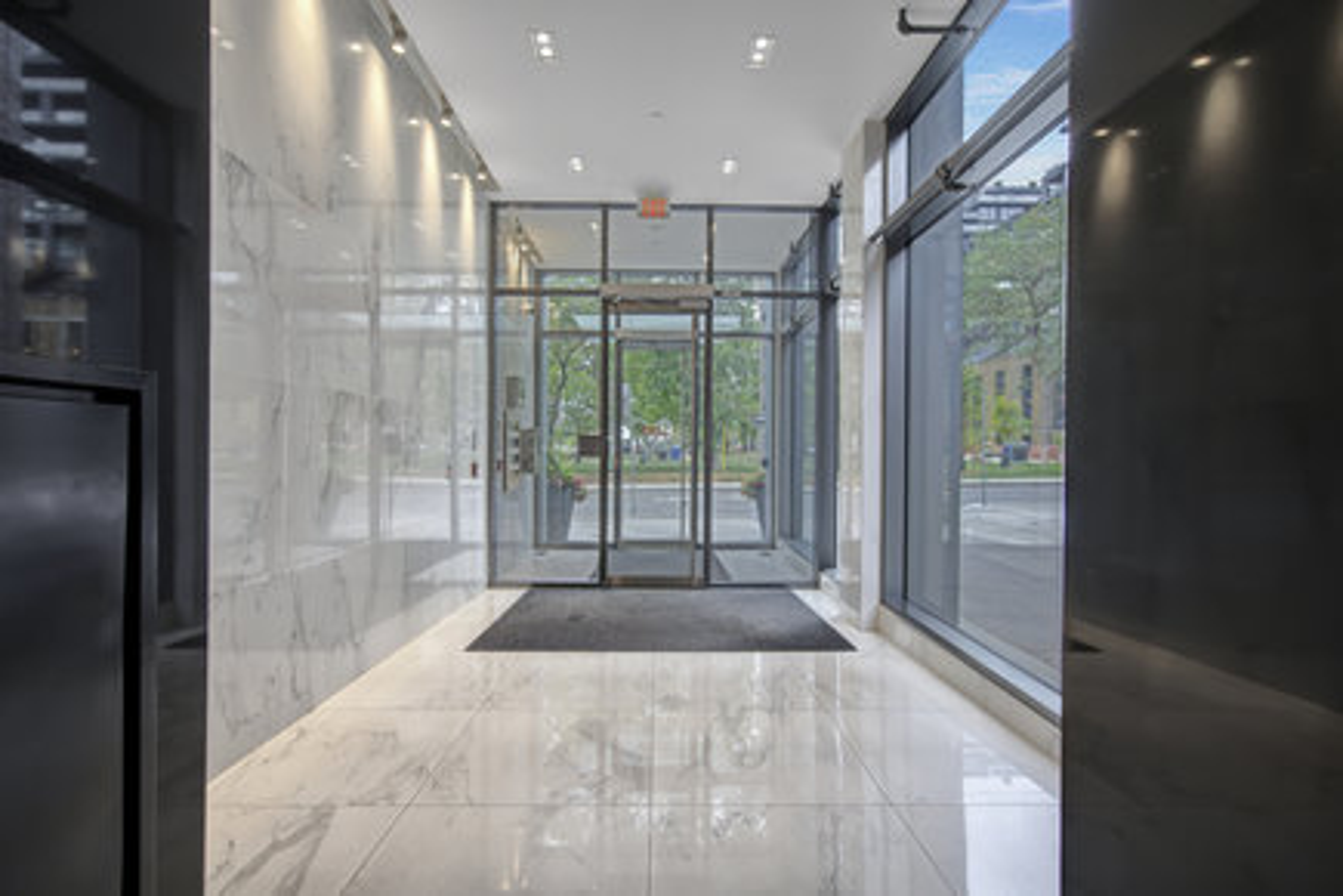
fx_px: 597
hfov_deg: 96.7
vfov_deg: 73.7
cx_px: 672
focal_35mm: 16
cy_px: 448
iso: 125
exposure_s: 1/20
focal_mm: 16
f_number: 8
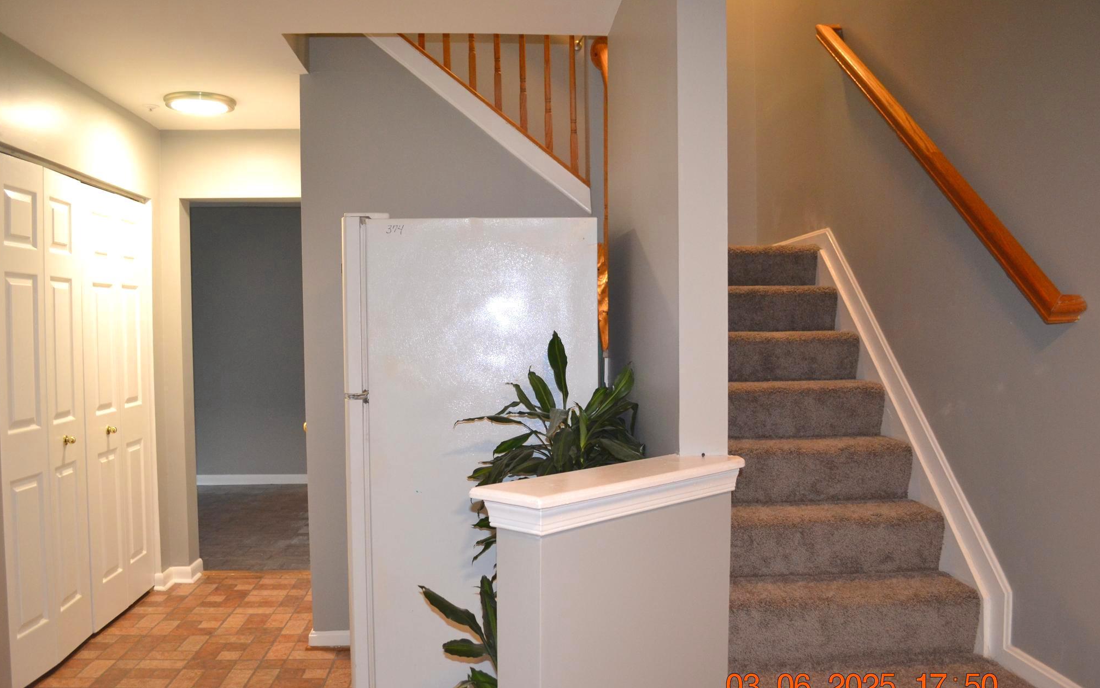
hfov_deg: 66.5
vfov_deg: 44.5
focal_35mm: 28
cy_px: 370
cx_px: 544
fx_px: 839
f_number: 3.5
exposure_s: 1/60
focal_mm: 18
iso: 1250
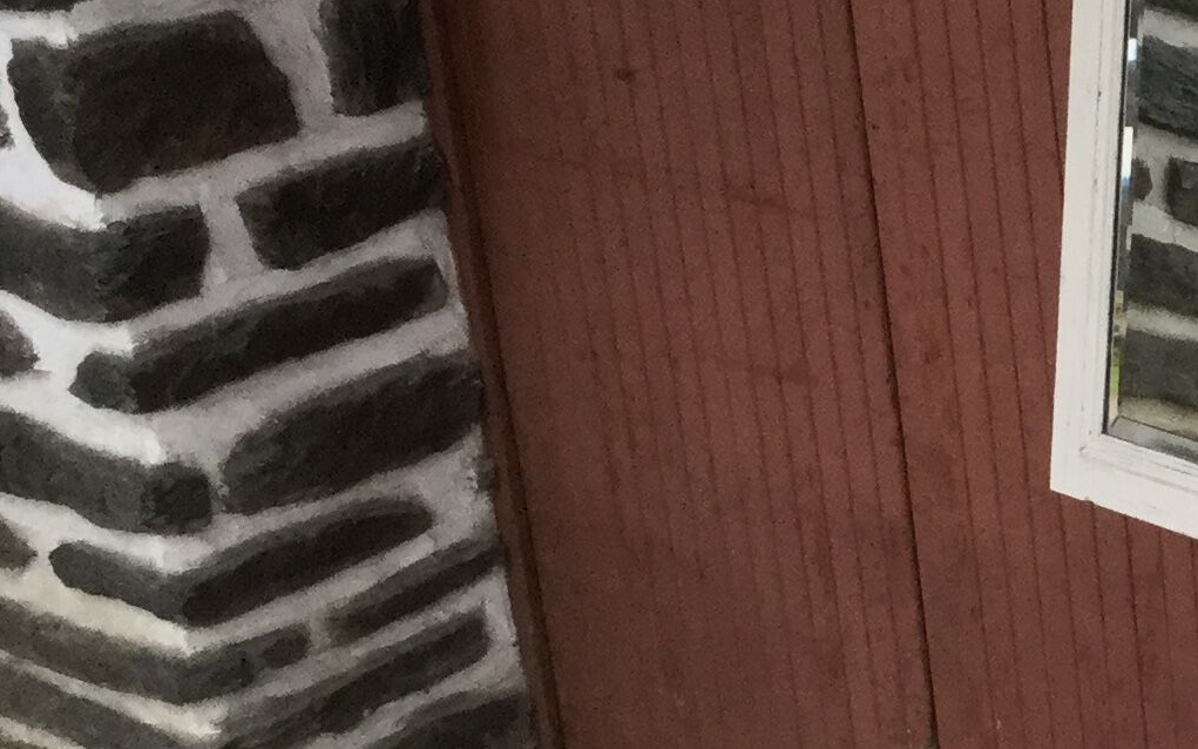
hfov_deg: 18.1
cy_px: 481
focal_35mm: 105
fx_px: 3428
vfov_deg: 12.5
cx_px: 1681
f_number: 2.4
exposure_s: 1/33
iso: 32
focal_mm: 3.3
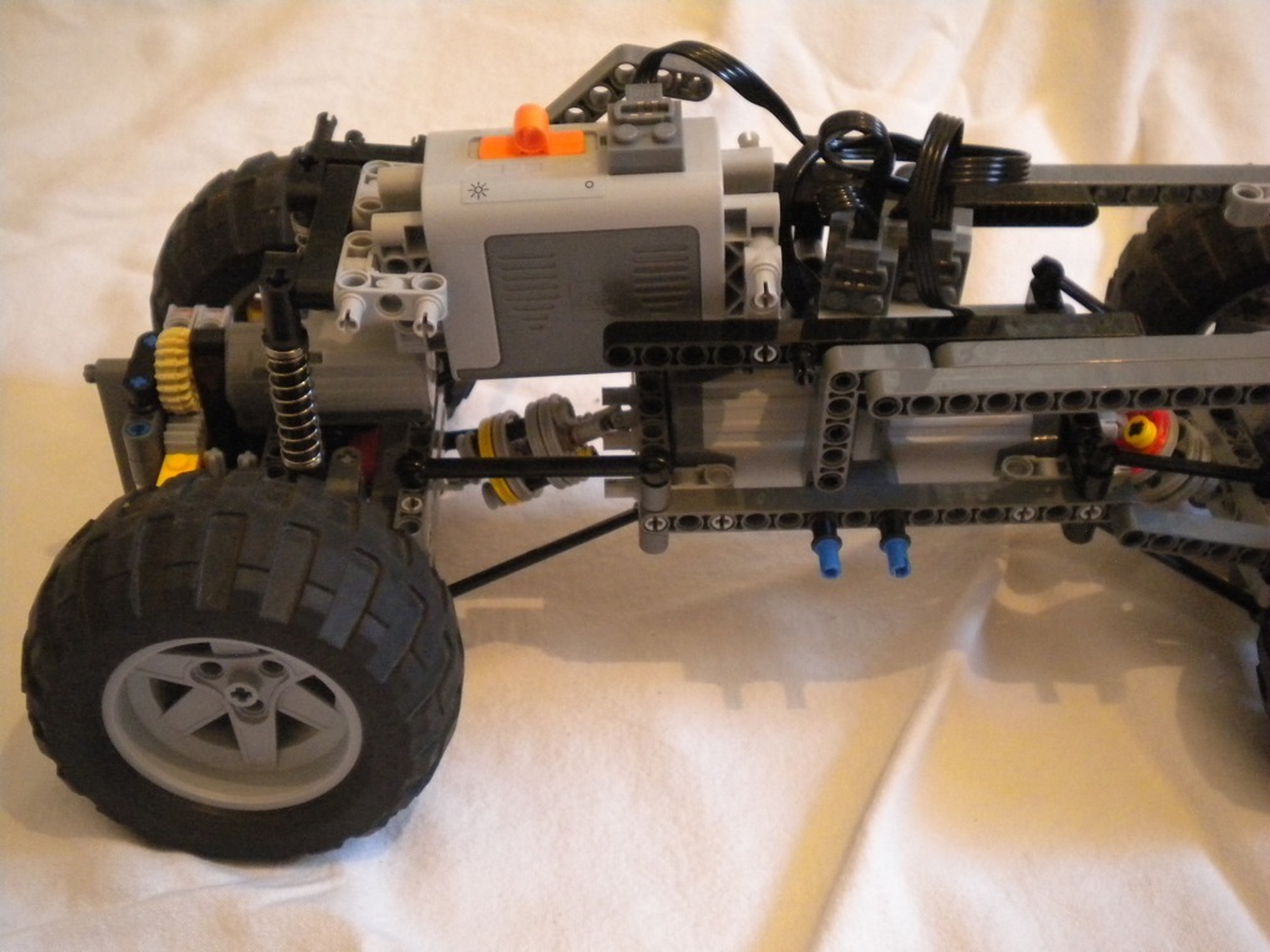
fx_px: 1504
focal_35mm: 41
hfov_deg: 45.8
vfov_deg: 35.1
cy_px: 476
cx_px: 635
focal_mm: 7.4
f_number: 3.5
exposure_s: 1/26.1
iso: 800
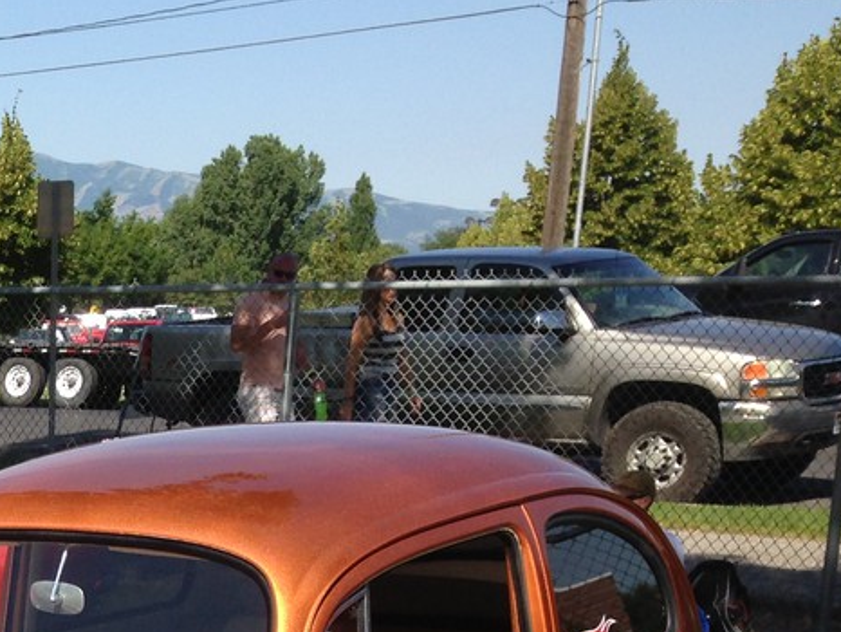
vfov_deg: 15.1
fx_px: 2285
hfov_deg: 19.0
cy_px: 805
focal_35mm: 94
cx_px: -309
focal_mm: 4.12
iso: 50
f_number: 2.4
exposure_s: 1/1205
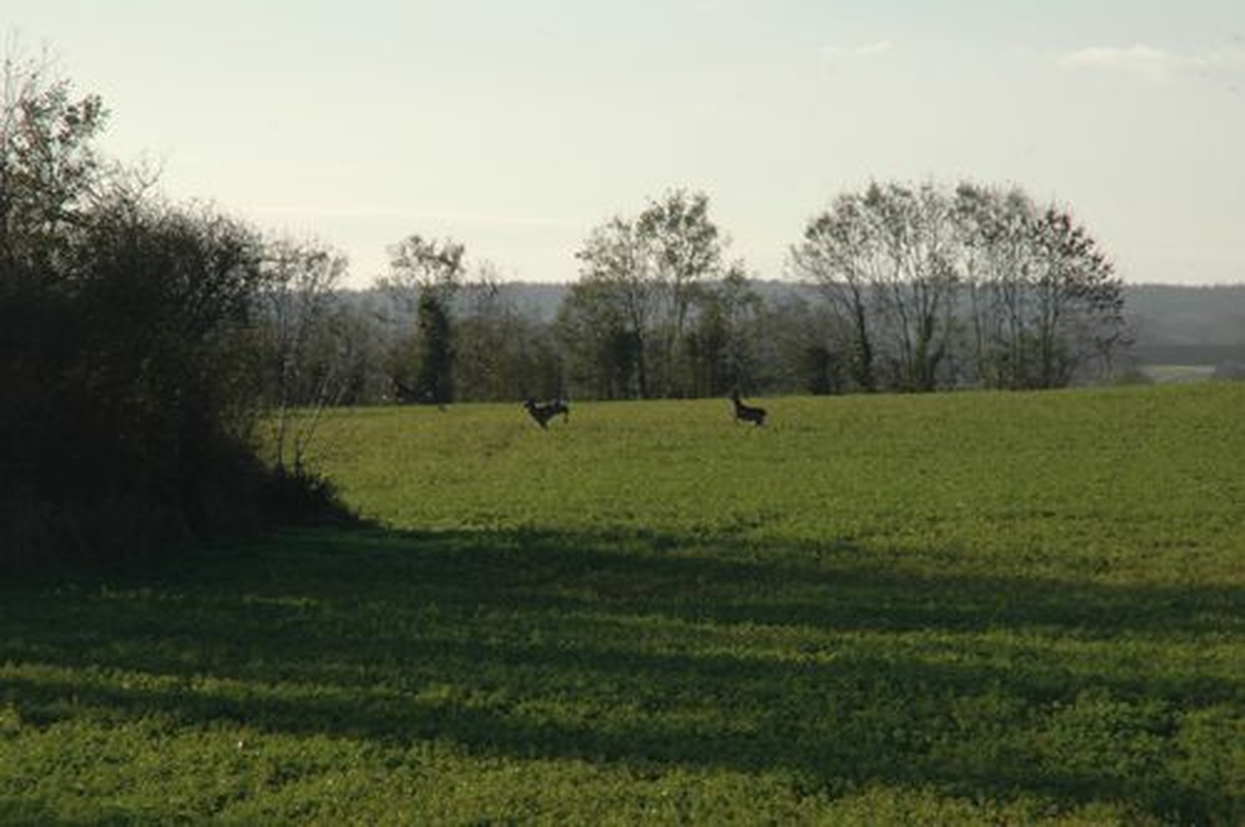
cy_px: 414
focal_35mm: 300
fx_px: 10361
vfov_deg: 4.6
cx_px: 622
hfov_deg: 6.9
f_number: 18
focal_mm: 200
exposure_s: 1/100
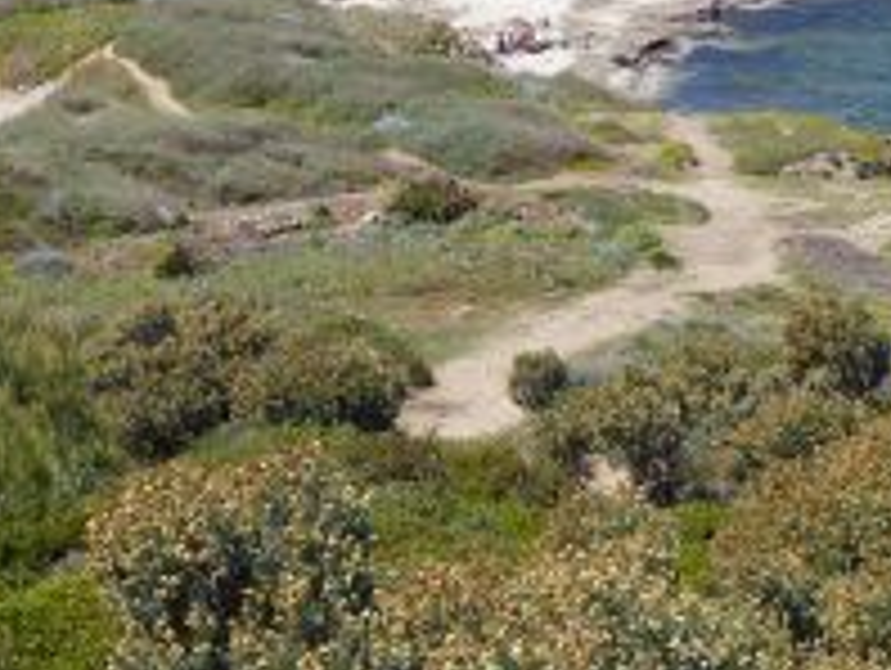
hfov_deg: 15.0
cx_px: 562
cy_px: 7
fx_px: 3376
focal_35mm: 131
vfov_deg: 11.2
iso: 100
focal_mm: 9.4
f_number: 4
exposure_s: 1/800
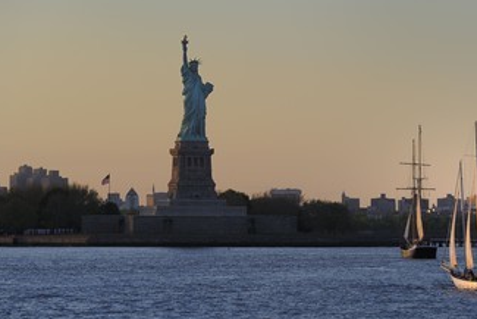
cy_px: 162
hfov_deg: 8.6
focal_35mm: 239
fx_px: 3168
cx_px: 276
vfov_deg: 5.8
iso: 400
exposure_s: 1/320
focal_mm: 185
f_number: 6.3
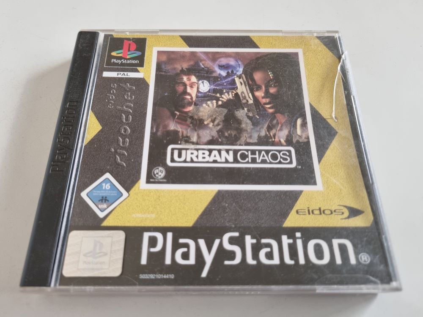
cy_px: 158
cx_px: 212
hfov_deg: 67.3
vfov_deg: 53.1
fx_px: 318
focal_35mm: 26
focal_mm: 5.4
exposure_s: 1/100
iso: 320
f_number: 1.8
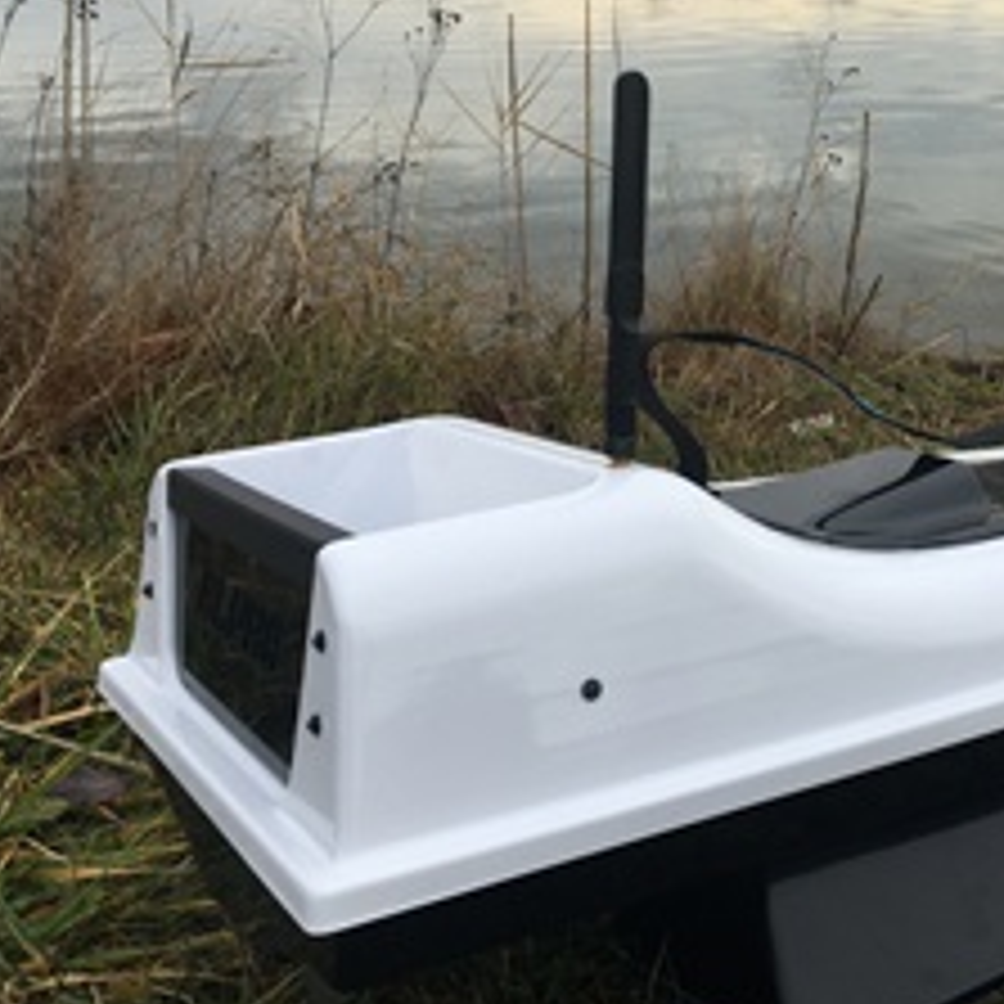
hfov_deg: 35.8
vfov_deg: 36.7
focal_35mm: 46
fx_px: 1509
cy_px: 401
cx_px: 774
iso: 25
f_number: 2.2
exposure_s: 1/693
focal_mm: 4.15
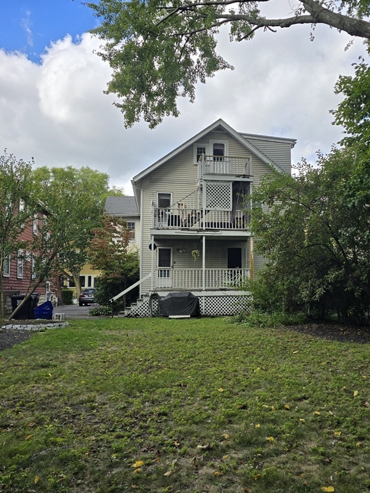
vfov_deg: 58.4
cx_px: 235
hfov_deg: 45.0
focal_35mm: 31
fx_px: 442
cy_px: 247
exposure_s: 1/505
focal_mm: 6.3
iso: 12
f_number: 1.7
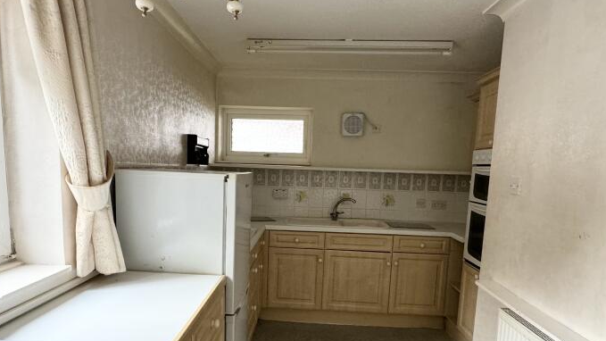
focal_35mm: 23
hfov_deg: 78.6
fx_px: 370
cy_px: 218
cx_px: 286
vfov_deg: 48.9
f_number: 2.2
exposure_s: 1/99
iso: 320
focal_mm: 2.22
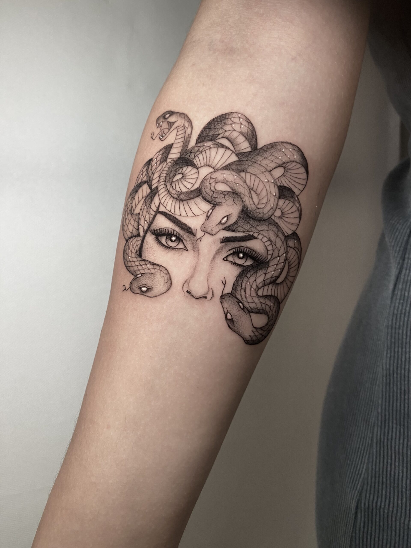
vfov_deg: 69.4
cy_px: 274
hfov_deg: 54.9
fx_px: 396
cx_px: 206
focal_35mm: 25
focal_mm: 4.25
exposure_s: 1/50
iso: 125
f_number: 1.8
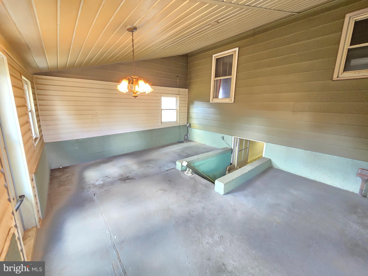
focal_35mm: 13
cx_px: 184
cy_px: 138
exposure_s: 1/60
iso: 500
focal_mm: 2.2
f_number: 2.2
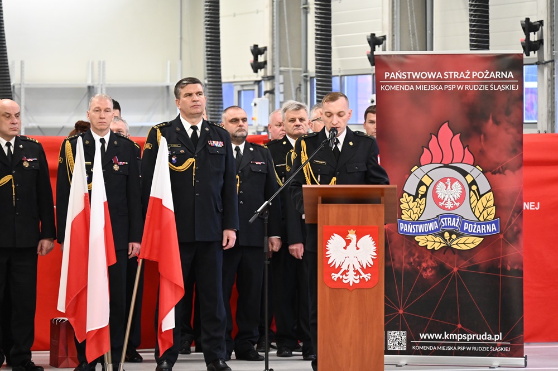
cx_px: 279
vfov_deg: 6.9
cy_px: 186
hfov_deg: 10.3
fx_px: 3097
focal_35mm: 200
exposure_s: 1/125
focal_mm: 200
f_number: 6.3
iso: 6400
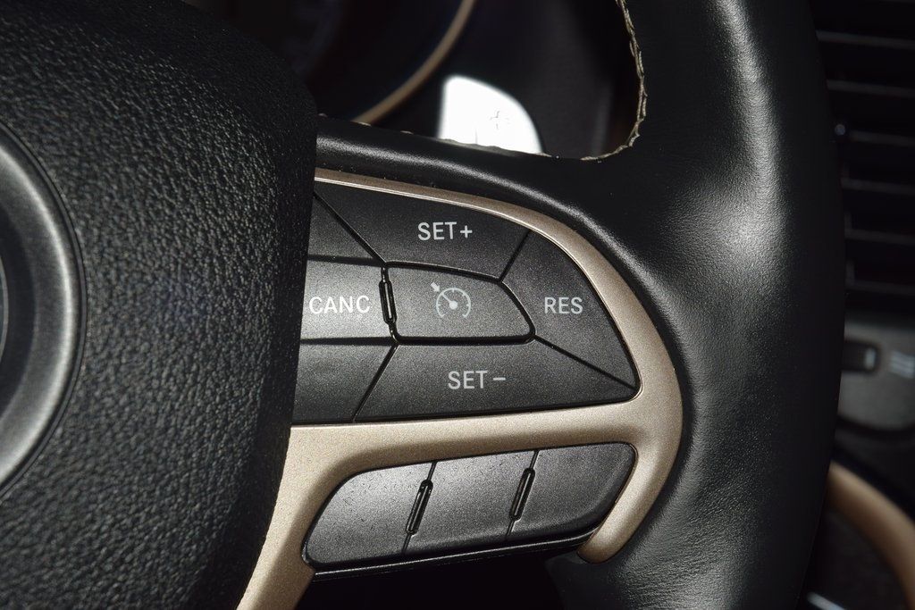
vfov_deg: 13.0
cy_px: 305
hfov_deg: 19.5
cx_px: 458
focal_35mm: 105
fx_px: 2669
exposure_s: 1/125
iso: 100
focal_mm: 70
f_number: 8
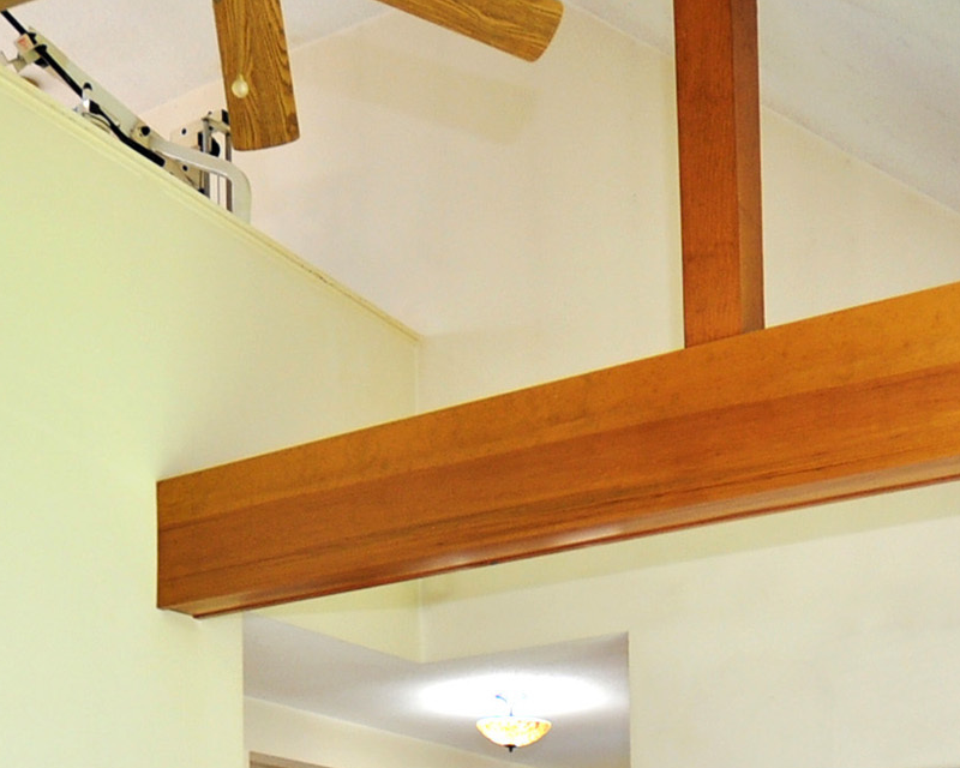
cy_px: 1001
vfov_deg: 25.5
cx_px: 508
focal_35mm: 51
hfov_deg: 36.6
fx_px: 1449
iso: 250
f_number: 3.5
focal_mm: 10
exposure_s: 1/50
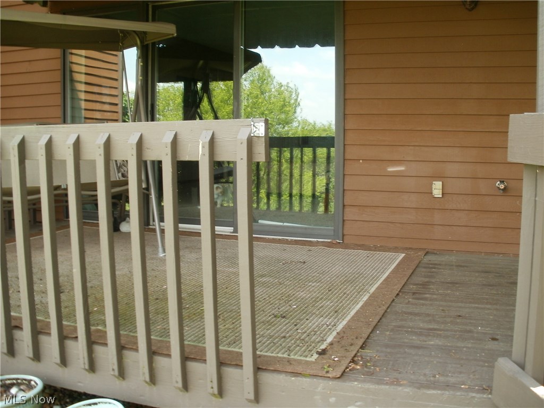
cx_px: 272
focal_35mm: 36
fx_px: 566
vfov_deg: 39.7
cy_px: 204
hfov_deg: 51.4
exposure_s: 1/60
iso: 100
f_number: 3.5
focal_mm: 6.3
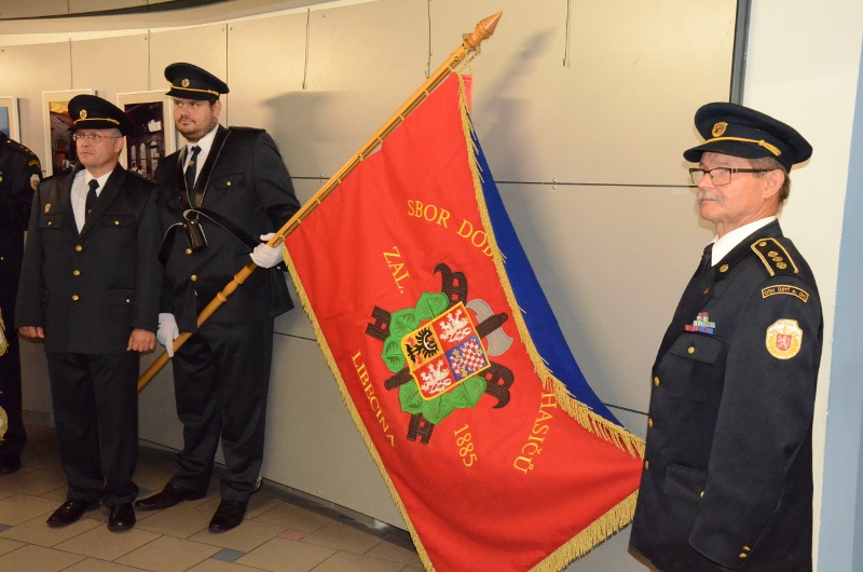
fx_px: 933
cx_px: 432
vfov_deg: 34.1
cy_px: 286
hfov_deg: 49.6
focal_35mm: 39
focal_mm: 26
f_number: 8
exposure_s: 1/60
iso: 6400
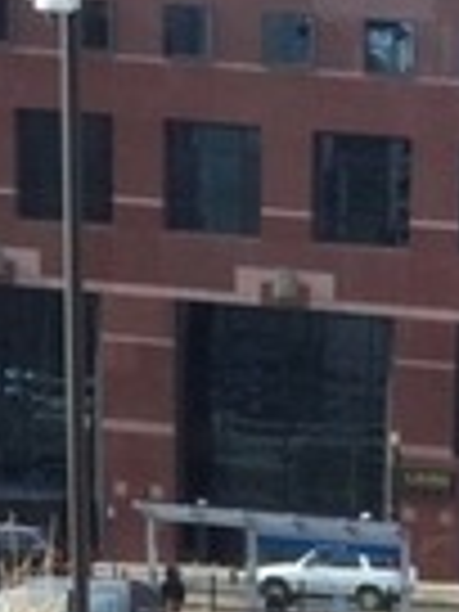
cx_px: 819
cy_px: 1548
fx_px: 3218
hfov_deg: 7.9
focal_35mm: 182
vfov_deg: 9.5
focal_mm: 3.3
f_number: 2.4
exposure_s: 1/491
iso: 25
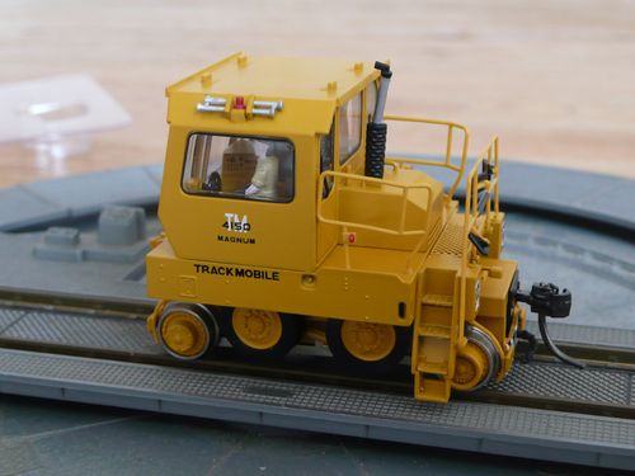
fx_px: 1137
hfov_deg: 31.2
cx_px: 318
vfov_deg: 23.7
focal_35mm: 62
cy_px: 238
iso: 200
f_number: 4.5
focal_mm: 10.2
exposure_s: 1/25
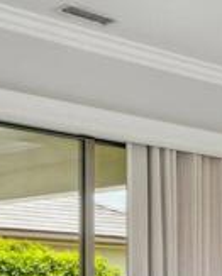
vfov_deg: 18.4
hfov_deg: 12.5
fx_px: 819
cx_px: 515
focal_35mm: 100
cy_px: 306
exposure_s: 1/30
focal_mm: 17
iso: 320
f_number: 8
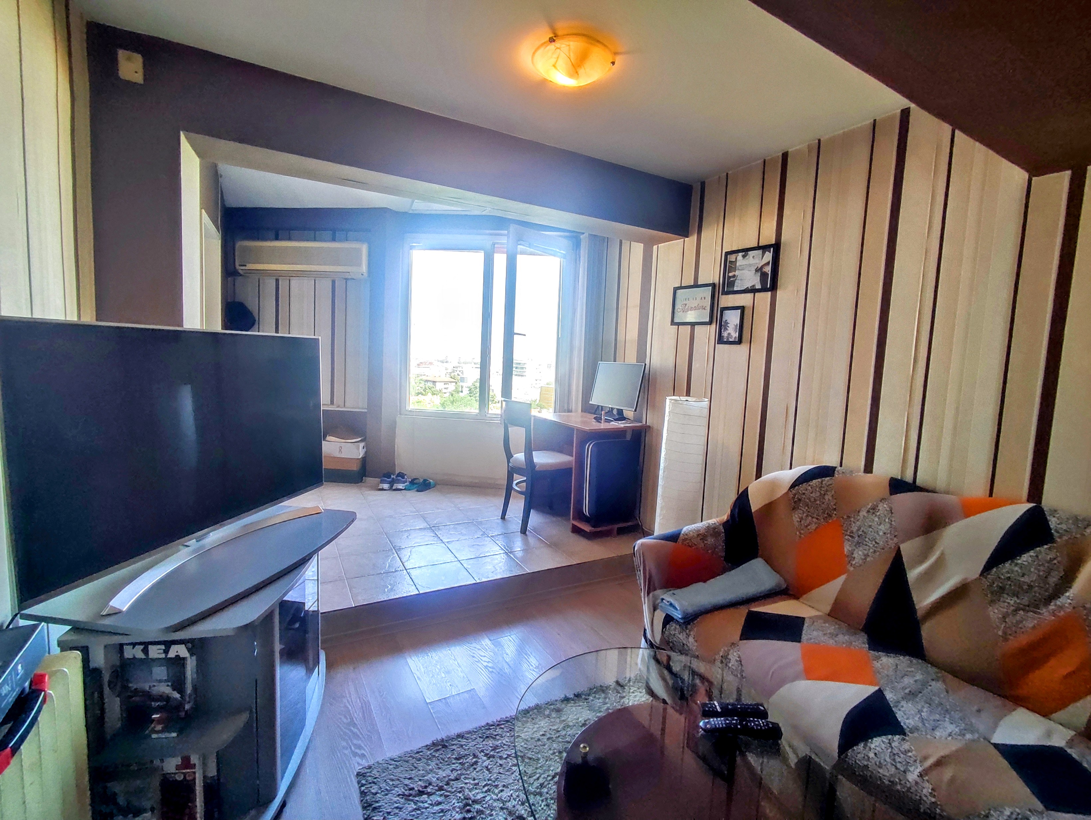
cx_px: 546
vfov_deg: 78.2
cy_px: 410
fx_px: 505
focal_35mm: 16
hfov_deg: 94.5
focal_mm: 1.65
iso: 267
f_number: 2.2
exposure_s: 1/100
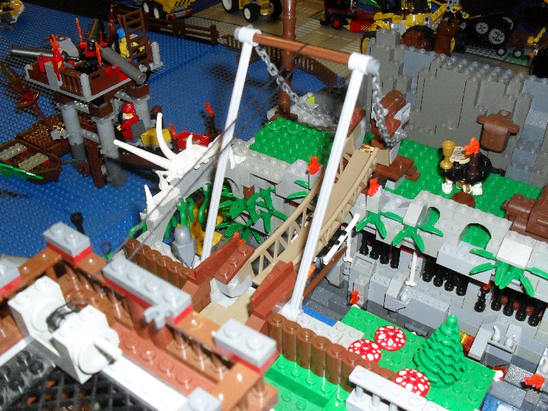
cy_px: 206
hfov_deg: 52.6
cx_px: 274
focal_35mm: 35
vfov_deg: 40.7
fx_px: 554
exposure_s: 1/45
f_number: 3.2
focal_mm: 6.3
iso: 200
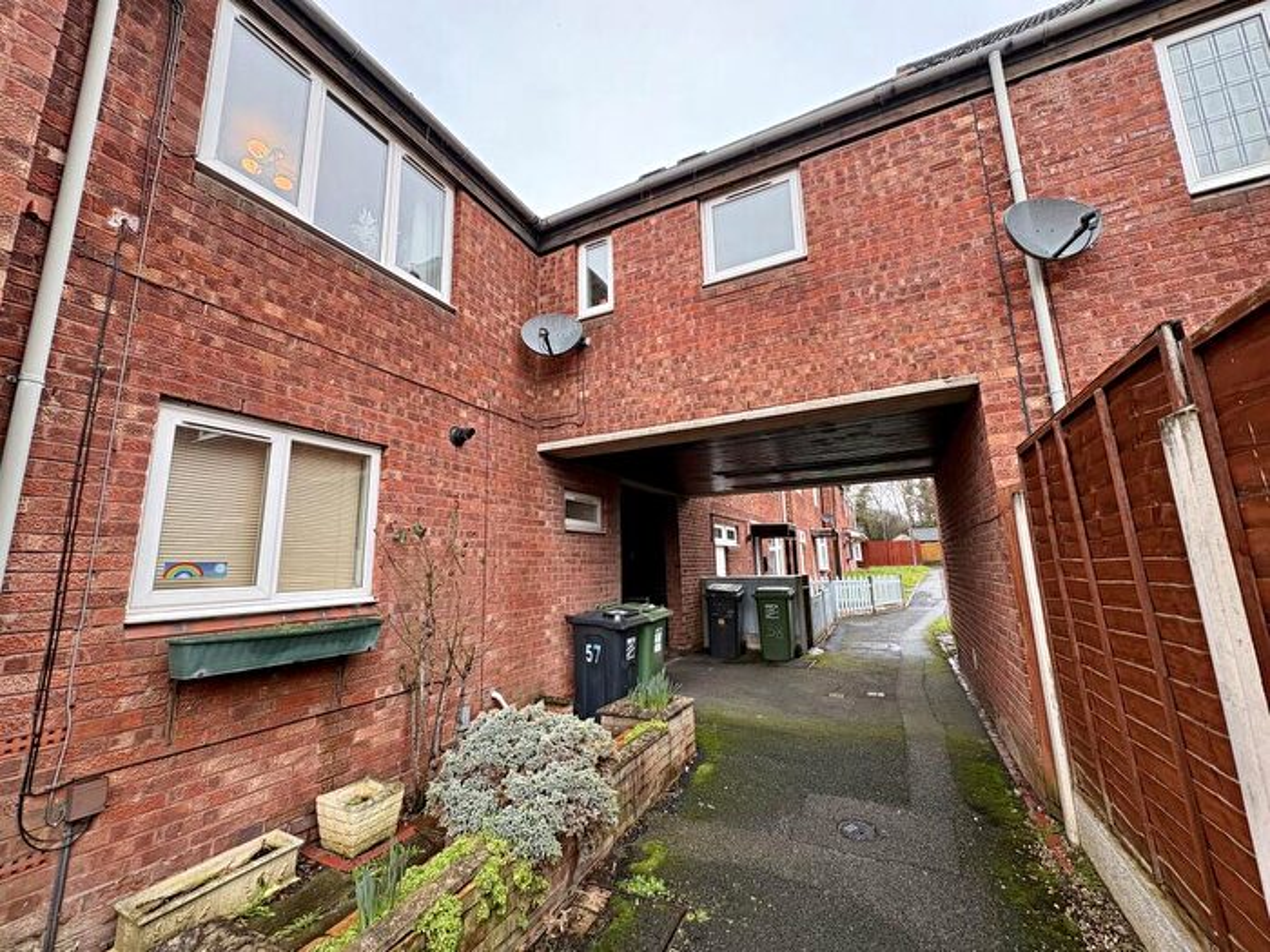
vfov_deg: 85.7
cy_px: 476
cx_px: 635
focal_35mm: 14
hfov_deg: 102.1
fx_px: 514
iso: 100
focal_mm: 2.22
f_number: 2.2
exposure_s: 1/99
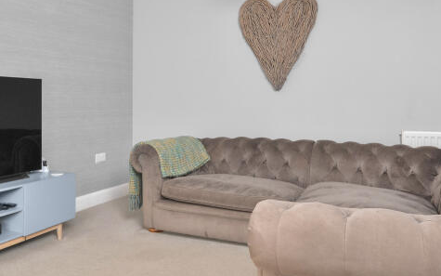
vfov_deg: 38.1
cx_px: 223
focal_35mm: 33
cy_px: 105
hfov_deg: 58.1
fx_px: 397
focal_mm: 15
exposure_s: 1/100
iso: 1600
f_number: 6.3
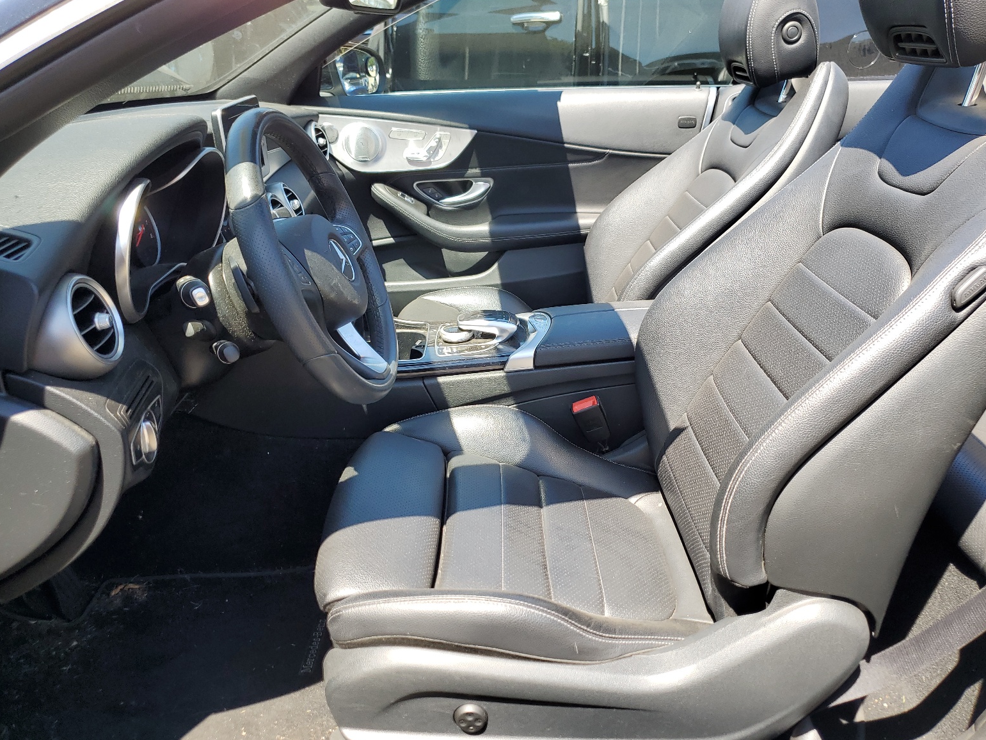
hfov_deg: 65.3
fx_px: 769
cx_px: 499
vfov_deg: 51.4
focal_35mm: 27
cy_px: 360
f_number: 1.5
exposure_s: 1/435
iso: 50
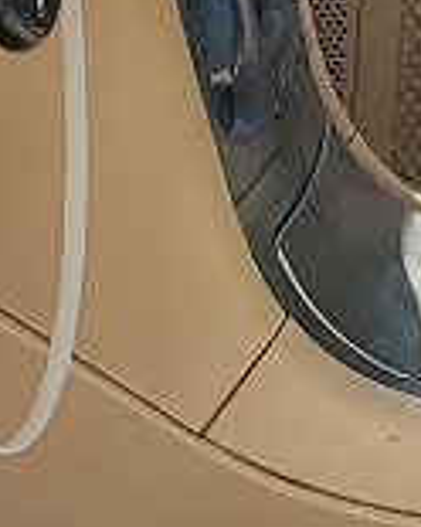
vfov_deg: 7.4
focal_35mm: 262
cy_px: 119
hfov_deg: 5.5
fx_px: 4081
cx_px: 1270
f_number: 1.5
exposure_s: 1/769
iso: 50
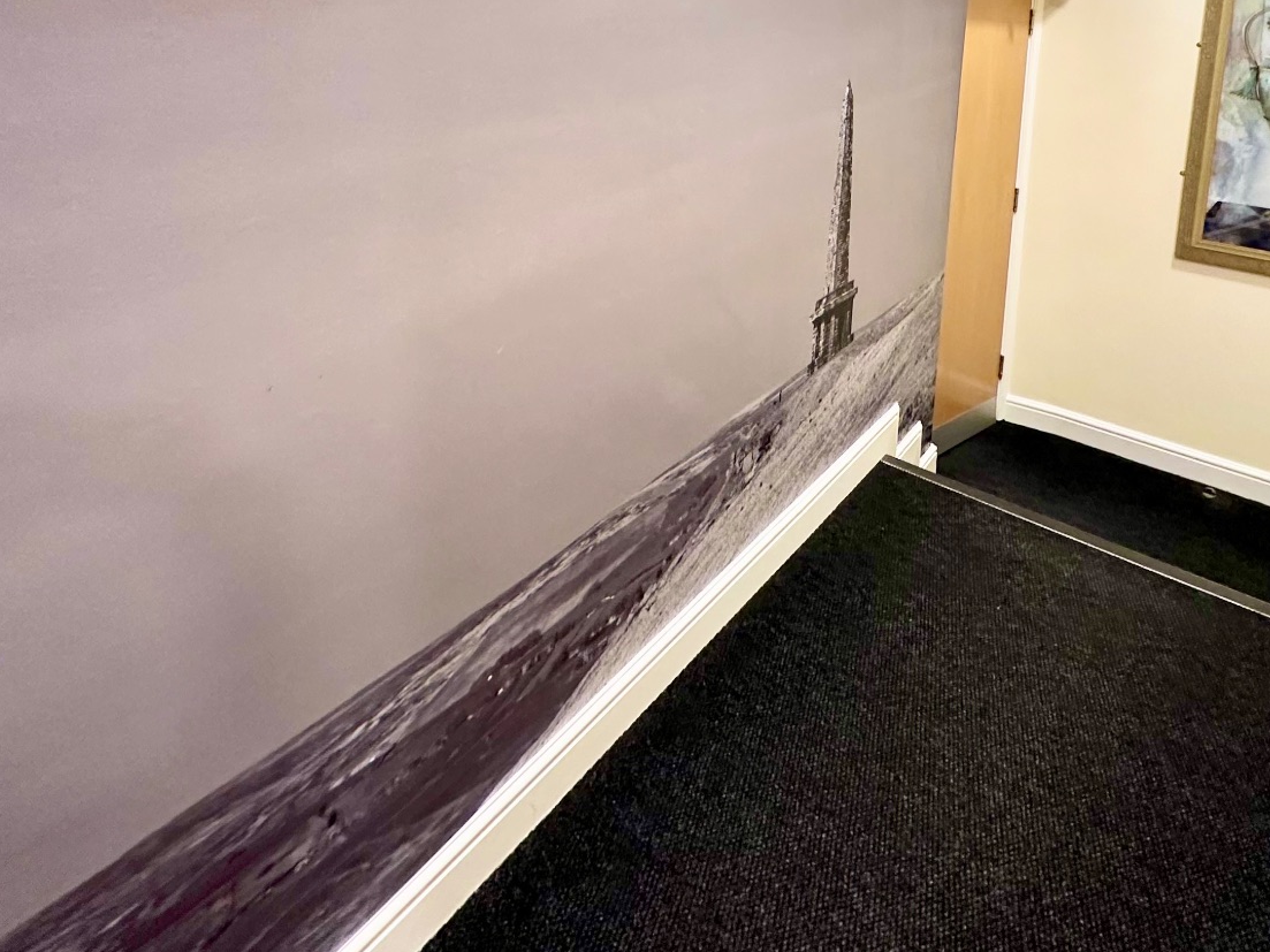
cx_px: 576
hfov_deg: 67.2
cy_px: 145
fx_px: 954
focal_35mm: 26
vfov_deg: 48.9
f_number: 2.2
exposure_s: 1/50
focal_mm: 2.22
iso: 200
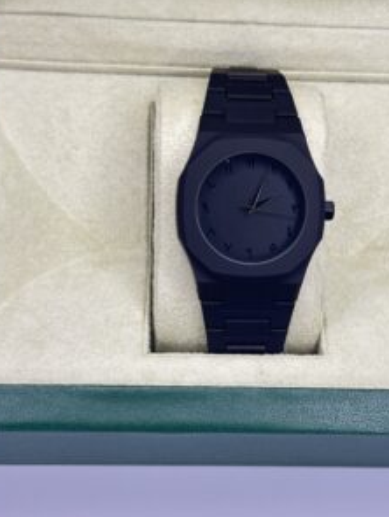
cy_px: 312
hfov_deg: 22.6
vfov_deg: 29.7
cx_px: 240
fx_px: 972
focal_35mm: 65
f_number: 1.78
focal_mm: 6.86
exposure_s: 1/121
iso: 80
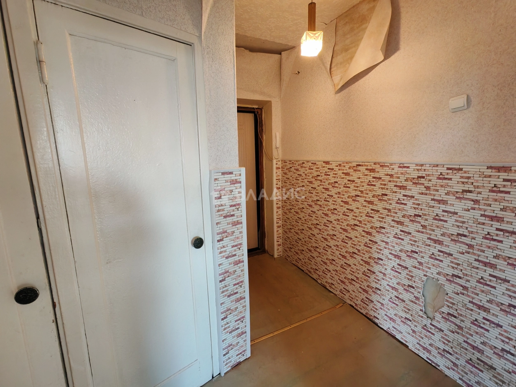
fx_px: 239
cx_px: 258
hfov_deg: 94.5
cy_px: 194
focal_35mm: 16
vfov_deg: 78.1
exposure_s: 1/33
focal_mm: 1.96
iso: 320
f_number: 2.2
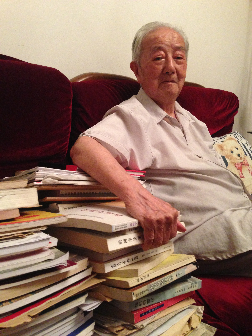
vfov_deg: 55.4
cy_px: 168
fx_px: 320
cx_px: 126
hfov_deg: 42.9
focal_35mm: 33
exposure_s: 1/15
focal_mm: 4.13
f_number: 2.4
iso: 500
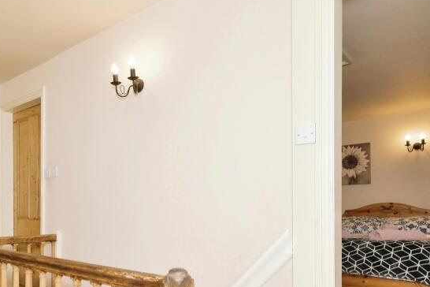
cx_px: 140
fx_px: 358
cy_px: 207
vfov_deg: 42.6
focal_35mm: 30
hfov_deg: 60.3
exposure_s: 1/60
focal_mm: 11
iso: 400
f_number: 8
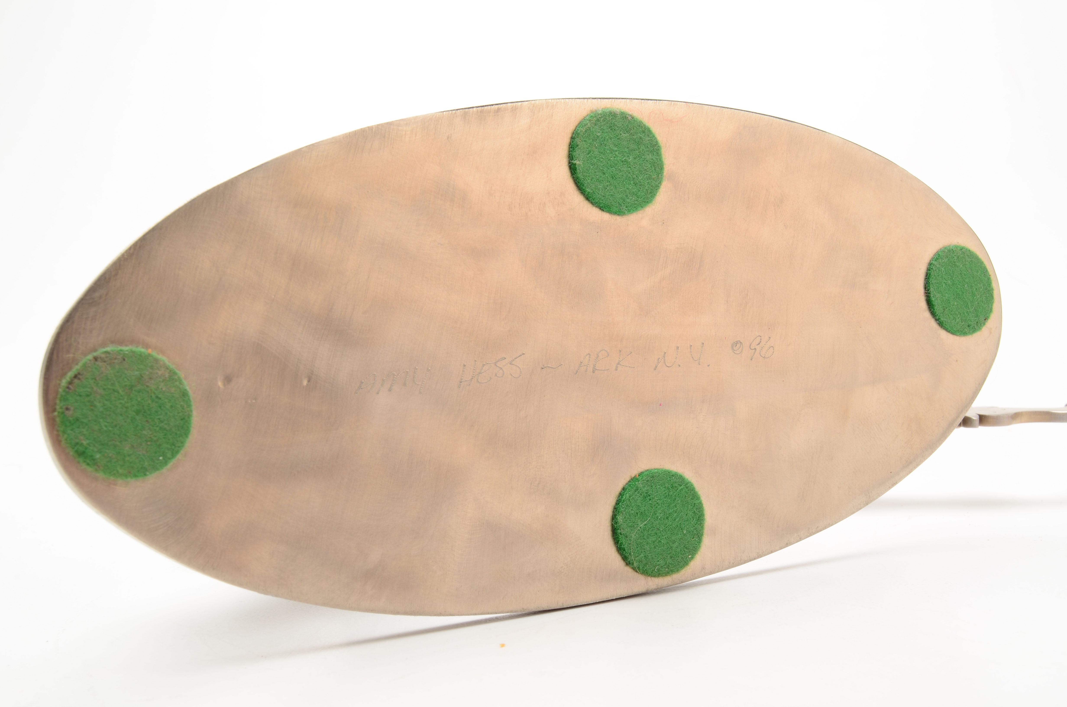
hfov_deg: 41.2
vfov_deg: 28.0
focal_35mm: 48
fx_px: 1420
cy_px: 354
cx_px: 534
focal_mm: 32
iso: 100
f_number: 16
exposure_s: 1/160
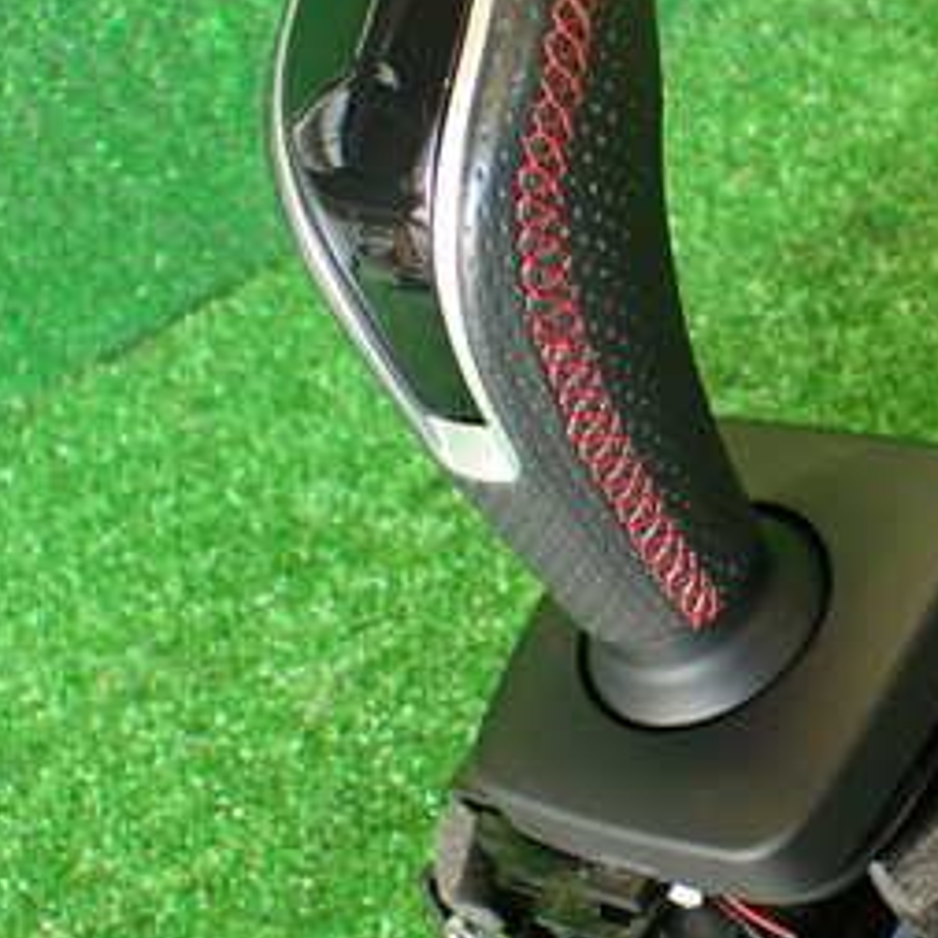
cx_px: 793
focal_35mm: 67
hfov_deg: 25.1
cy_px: 497
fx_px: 2054
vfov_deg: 25.7
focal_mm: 5.79
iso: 250
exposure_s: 1/30
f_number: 2.4
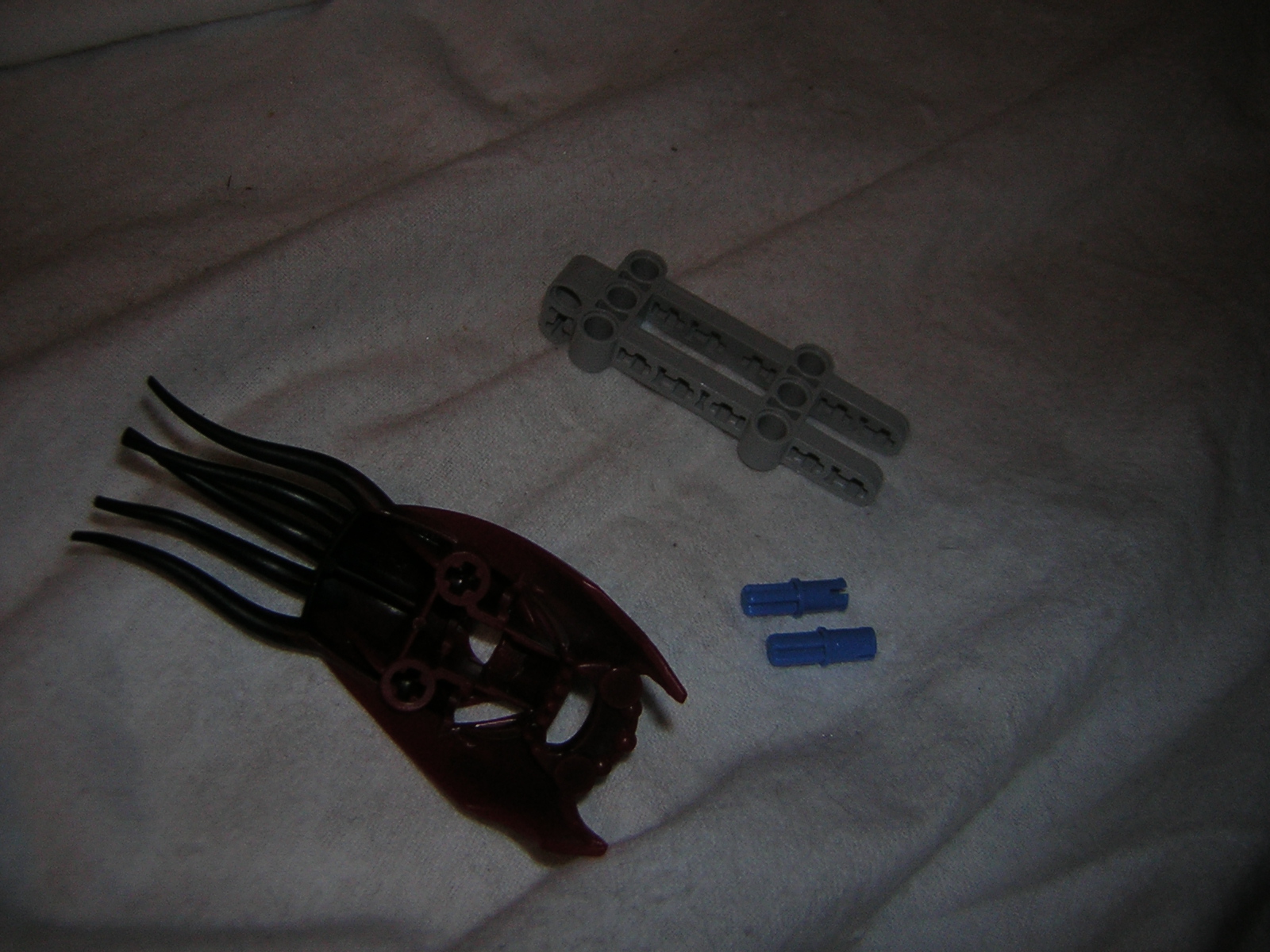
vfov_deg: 39.7
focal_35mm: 36
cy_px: 476
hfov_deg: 51.4
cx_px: 635
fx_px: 1321
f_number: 2.6
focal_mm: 4.7
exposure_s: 1/60.1
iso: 50
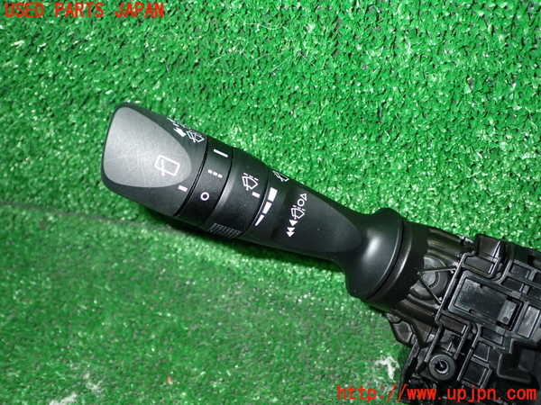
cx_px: 270
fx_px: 563
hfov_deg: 51.4
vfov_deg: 39.7
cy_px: 202
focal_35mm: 36
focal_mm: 6.37
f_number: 7.1
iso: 500
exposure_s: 1/40
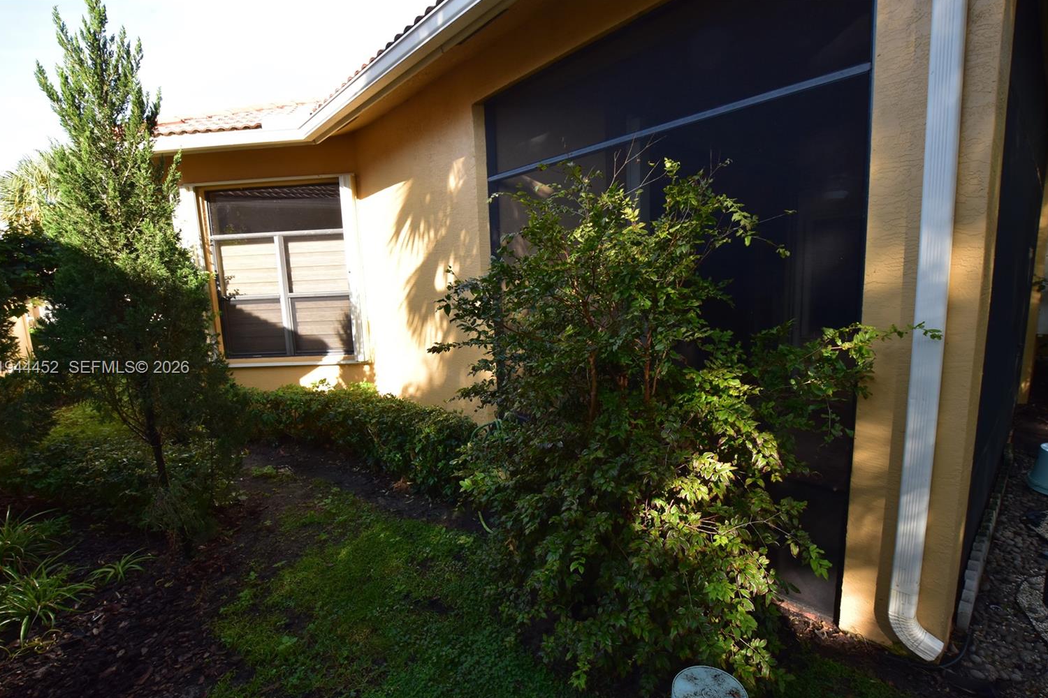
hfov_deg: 96.7
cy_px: 369
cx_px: 531
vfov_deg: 73.7
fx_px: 466
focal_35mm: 16
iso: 400
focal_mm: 10
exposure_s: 1/125
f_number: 9
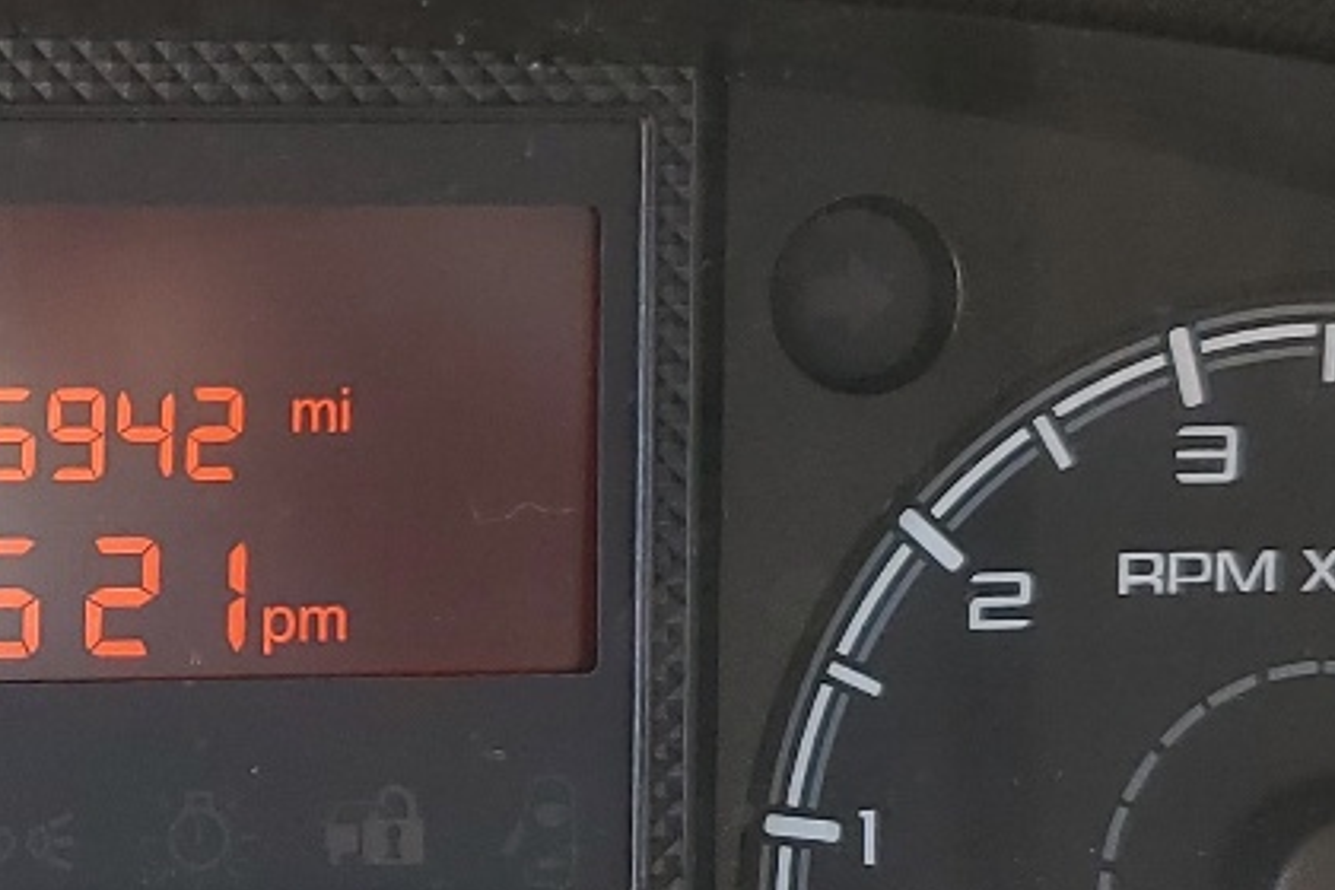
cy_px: 629
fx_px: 3819
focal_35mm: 103
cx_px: 48
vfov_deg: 13.3
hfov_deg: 19.3
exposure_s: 1/120
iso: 55
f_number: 1.5
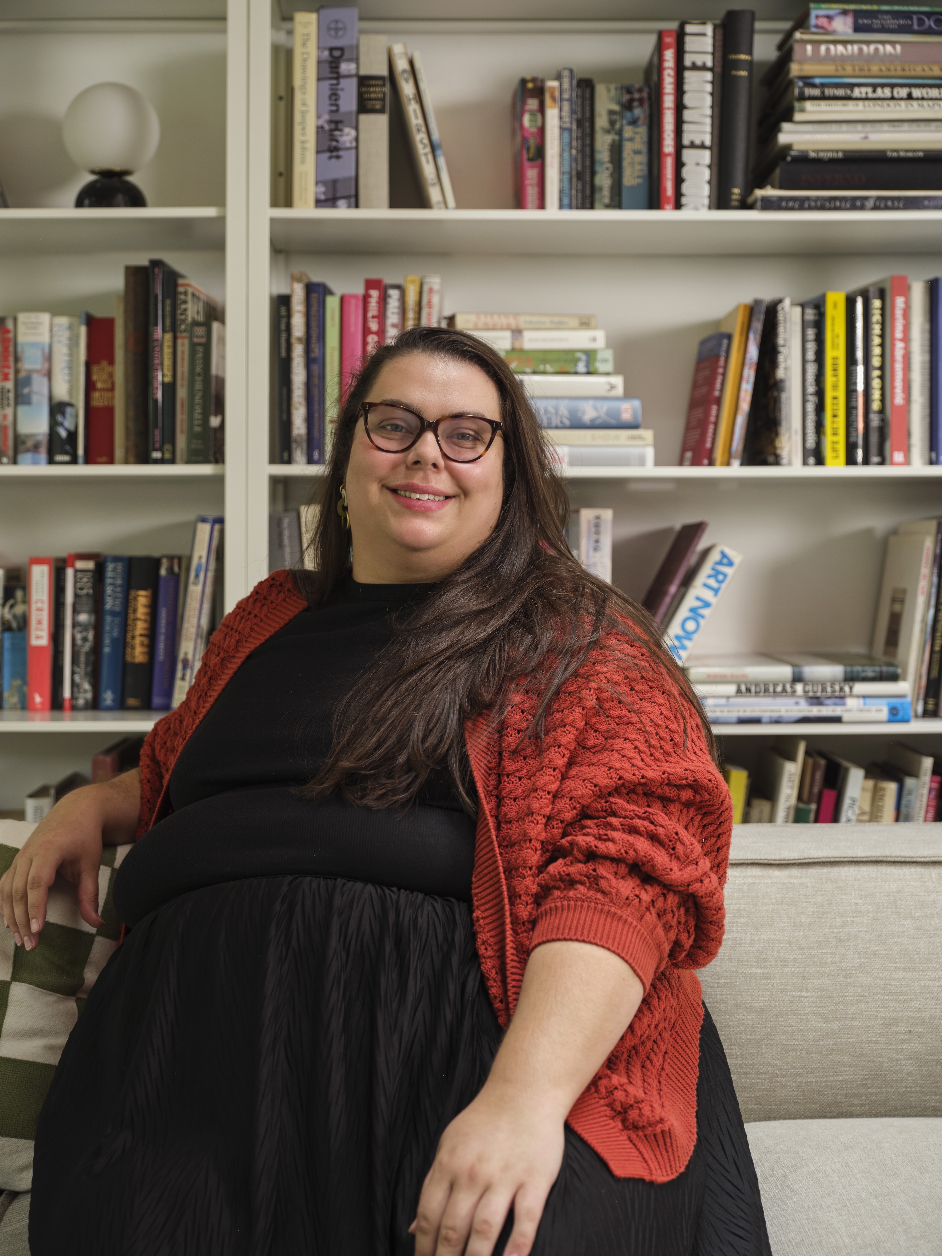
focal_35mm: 51
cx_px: 471
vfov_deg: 37.5
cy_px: 628
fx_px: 1850
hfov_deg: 28.6
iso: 800
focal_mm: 64
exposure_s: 1/125
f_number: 5
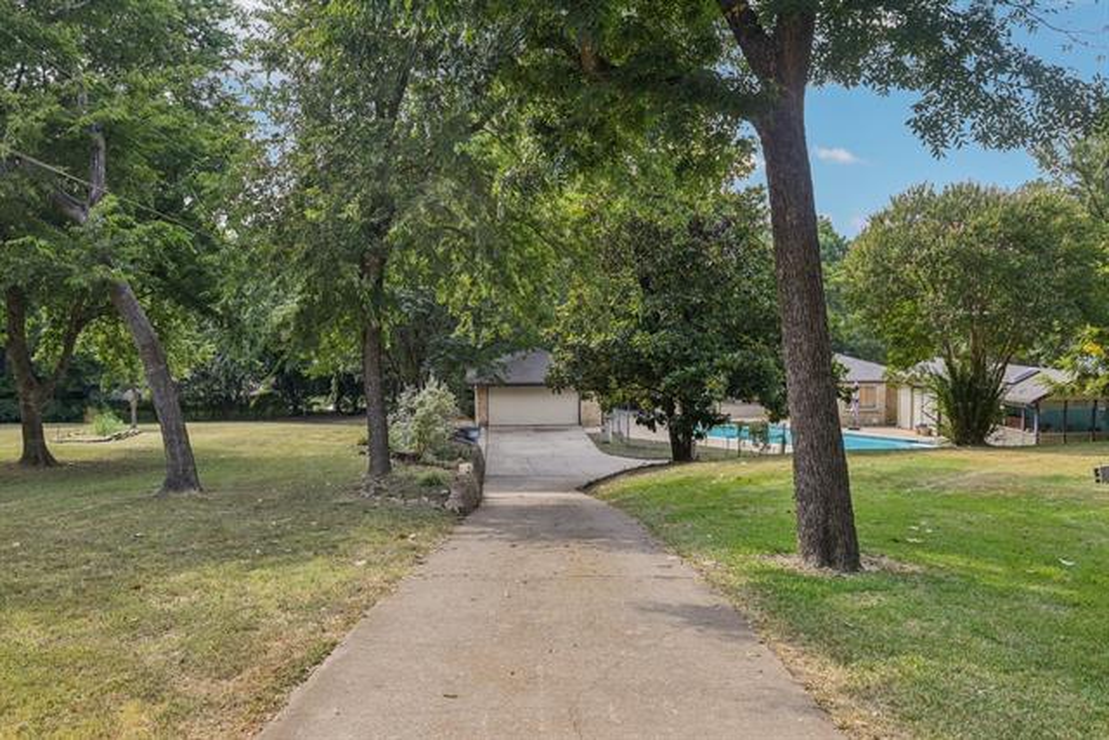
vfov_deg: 49.6
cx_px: 554
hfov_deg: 69.4
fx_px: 801
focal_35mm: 26
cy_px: 370
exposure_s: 1/400
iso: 400
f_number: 8
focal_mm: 26
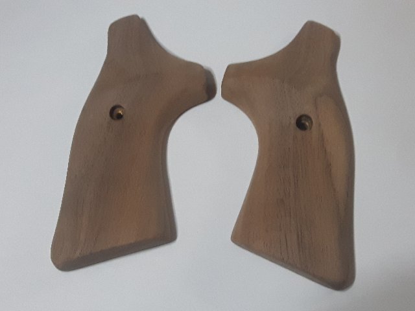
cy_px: 156
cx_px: 208
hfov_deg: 58.4
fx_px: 372
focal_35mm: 31
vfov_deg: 45.4
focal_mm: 3.7
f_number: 1.9
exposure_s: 1/30
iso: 160
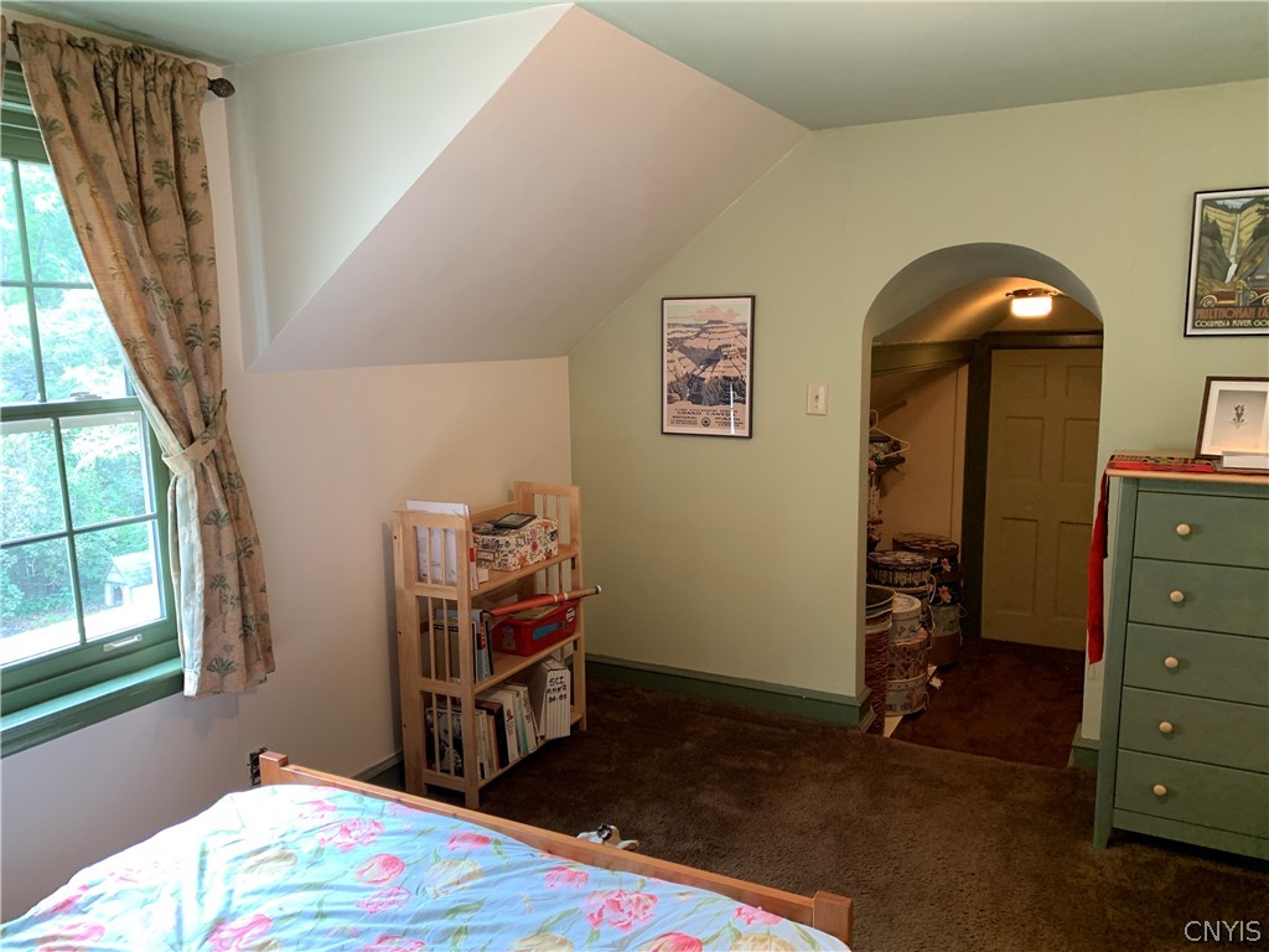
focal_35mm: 26
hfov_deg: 67.3
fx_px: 953
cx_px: 634
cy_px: 476
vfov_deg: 53.1
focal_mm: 4.25
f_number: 1.8
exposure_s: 1/60
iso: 200
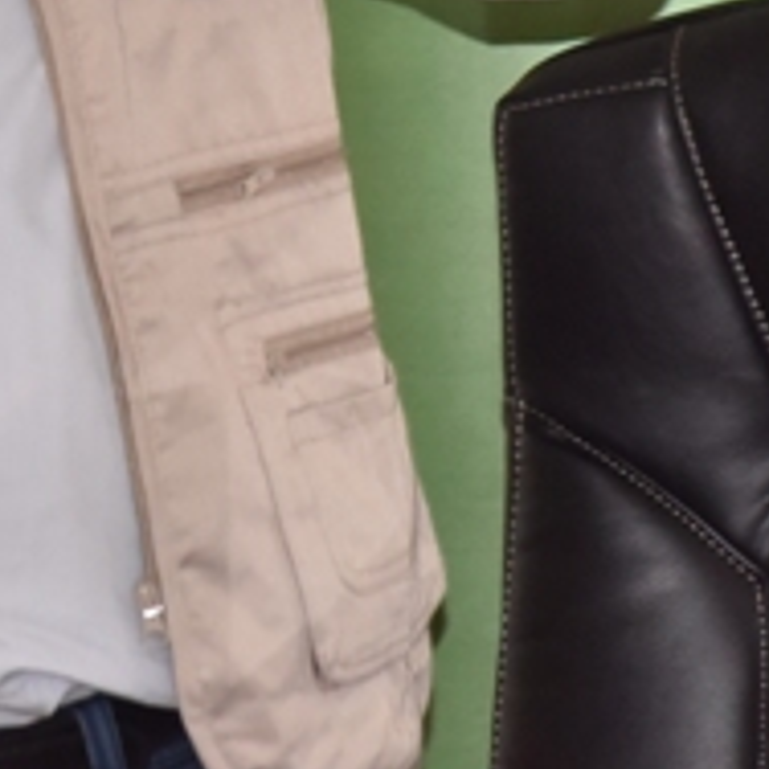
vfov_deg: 3.1
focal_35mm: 556
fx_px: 13974
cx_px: -168
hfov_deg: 3.1
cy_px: -374
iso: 1600
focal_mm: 120
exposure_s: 1/125
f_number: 5.6
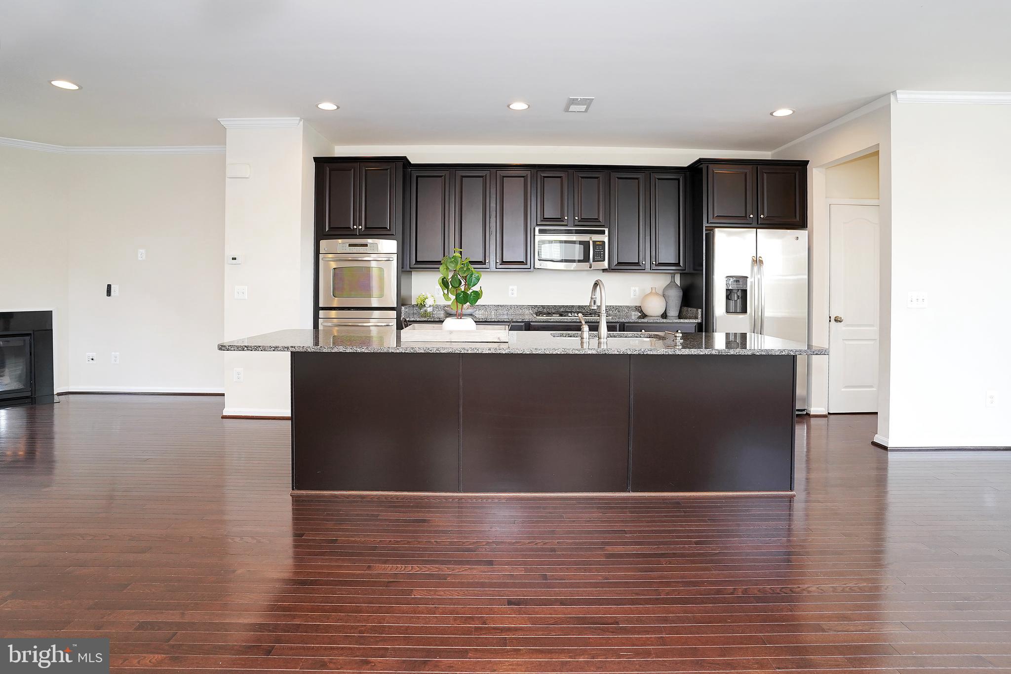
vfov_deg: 70.4
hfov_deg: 93.3
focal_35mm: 17
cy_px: 337
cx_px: 506
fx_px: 477
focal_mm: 17
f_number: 4
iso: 1000
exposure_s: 1/160
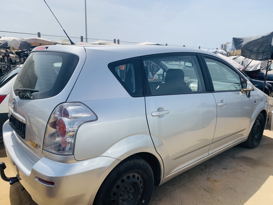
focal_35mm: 26
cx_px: 136
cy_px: 102
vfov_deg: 53.1
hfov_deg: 67.3
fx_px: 205
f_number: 1.8
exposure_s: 1/2681
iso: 25
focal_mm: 4.25
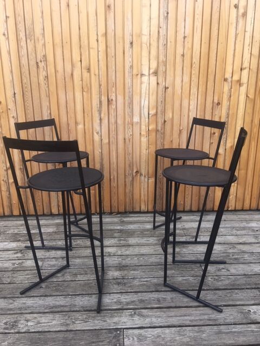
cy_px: 173
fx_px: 290
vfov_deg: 61.7
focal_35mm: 29
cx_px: 130
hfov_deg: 48.2
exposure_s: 1/130
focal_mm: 4.15
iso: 25
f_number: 2.2
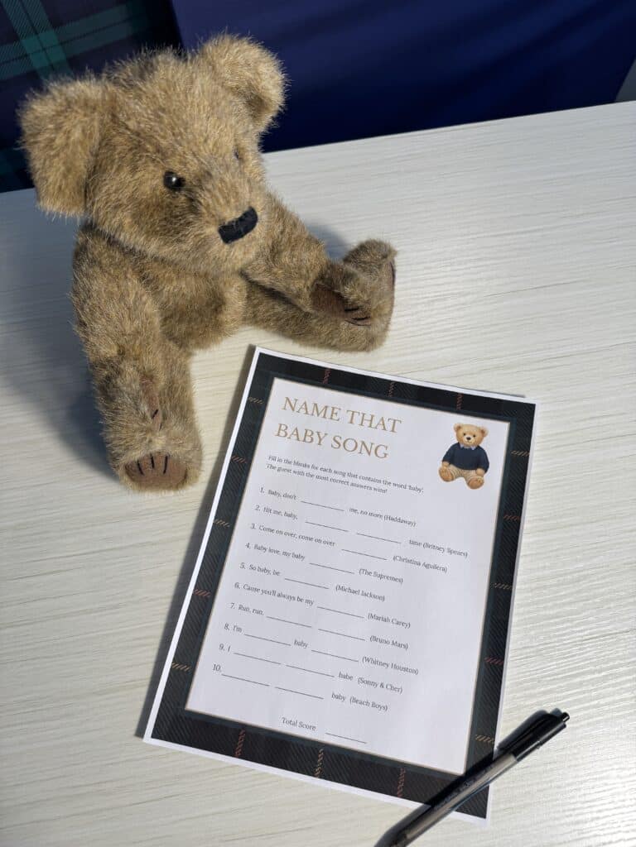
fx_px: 588
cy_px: 424
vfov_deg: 71.6
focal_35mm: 24
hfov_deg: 56.8
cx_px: 318
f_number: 1.78
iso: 50
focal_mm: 6.76
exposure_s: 1/124
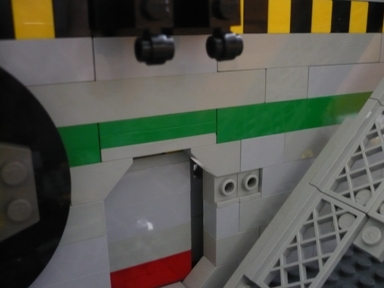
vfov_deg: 39.7
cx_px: 197
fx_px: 399
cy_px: 147
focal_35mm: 36
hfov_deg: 51.4
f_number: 2.8
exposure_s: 1/4
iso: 400
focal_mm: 5.8
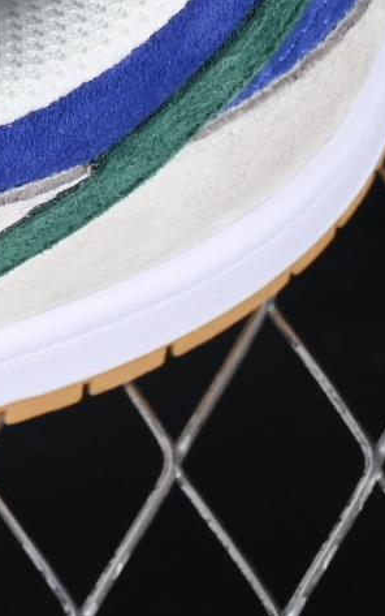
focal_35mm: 450
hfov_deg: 2.9
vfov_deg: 4.6
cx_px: -953
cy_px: -335
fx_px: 7548
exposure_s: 1/60
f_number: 7.1
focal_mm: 50
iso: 160
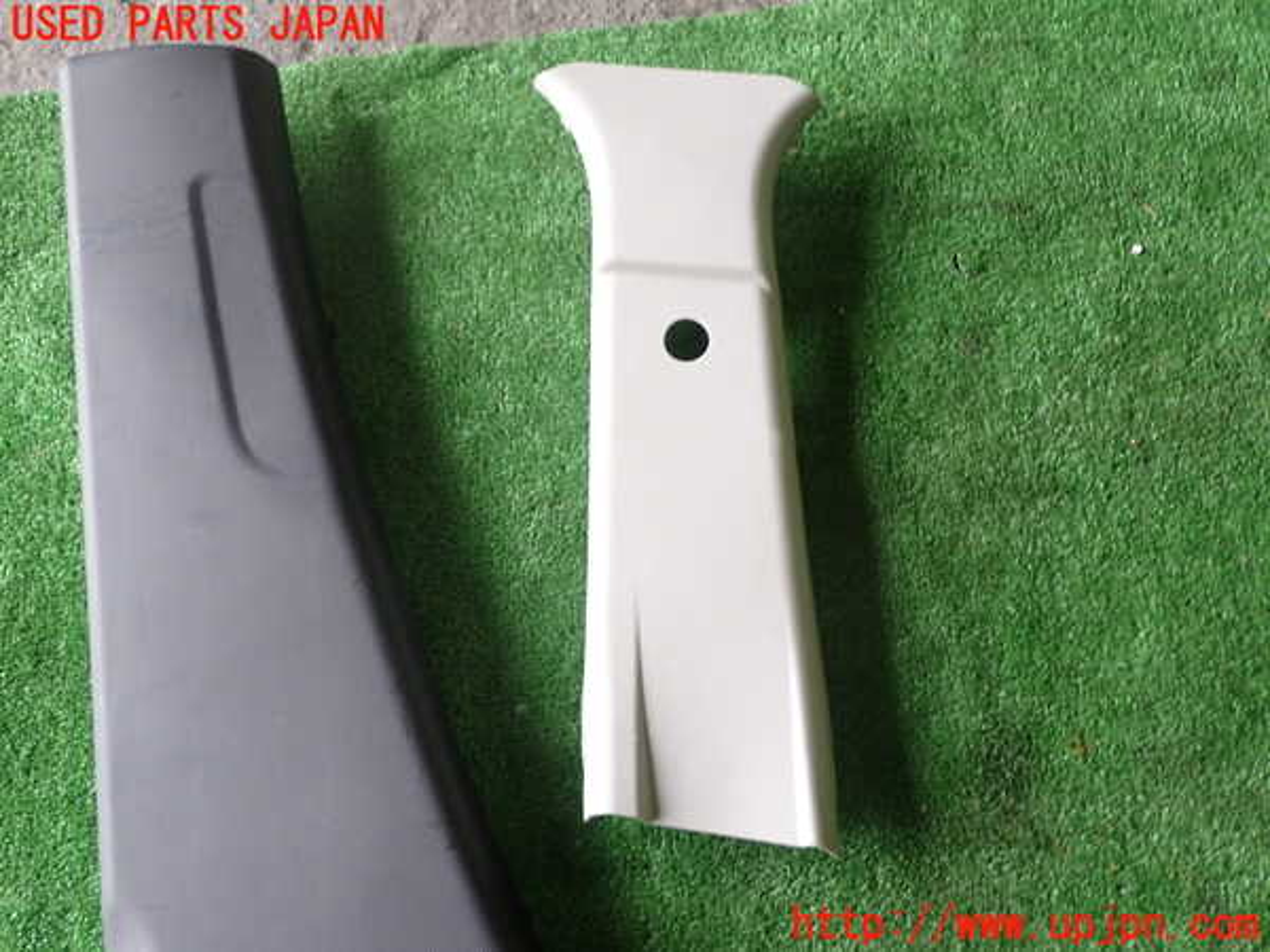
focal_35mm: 36
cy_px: 476
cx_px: 635
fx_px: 1321
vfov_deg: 39.7
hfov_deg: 51.4
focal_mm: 6.37
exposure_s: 1/40
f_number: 2.5
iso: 200
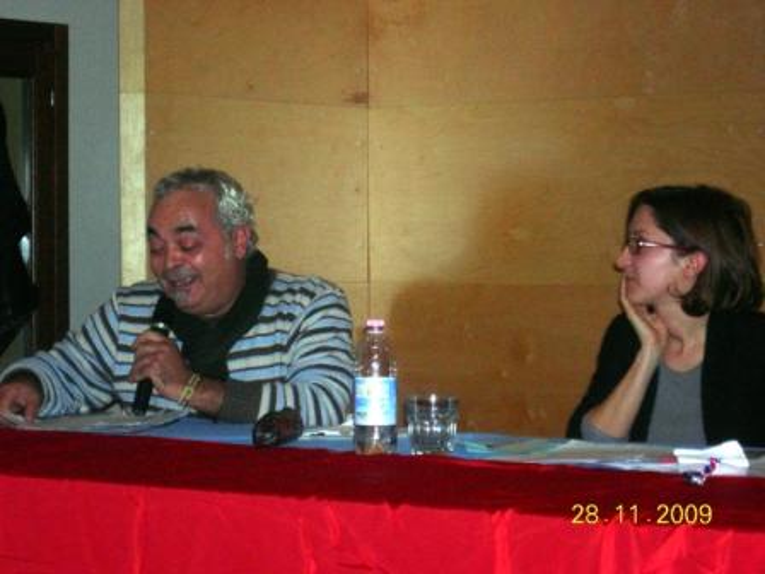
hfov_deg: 17.9
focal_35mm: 110
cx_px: 382
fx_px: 2431
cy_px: 287
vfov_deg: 13.5
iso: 200
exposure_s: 1/120
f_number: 4.8
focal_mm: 23
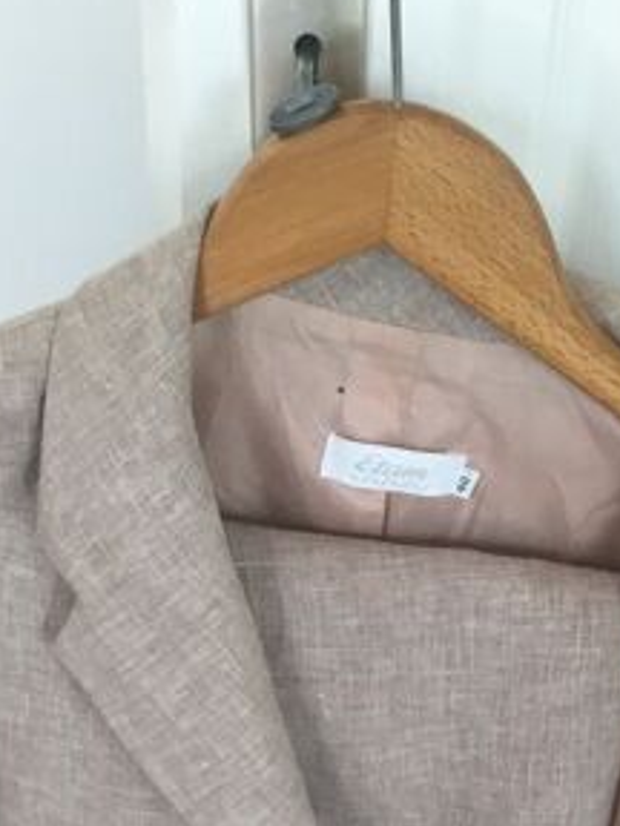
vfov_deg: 26.1
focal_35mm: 69
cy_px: 901
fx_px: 1648
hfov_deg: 21.3
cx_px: 336
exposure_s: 1/33
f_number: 2.4
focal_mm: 3.3
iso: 32
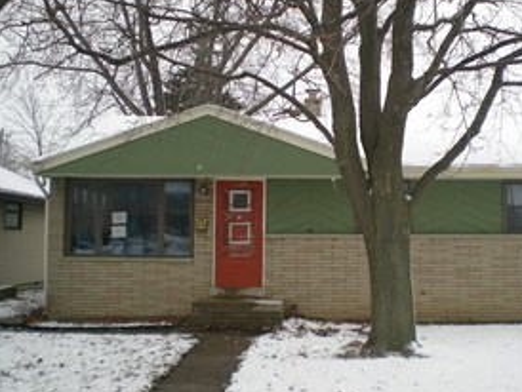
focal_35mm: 48
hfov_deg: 39.4
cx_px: 326
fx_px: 724
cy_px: 192
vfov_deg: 30.3
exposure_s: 1/104
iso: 77
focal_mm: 6.3
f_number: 3.1
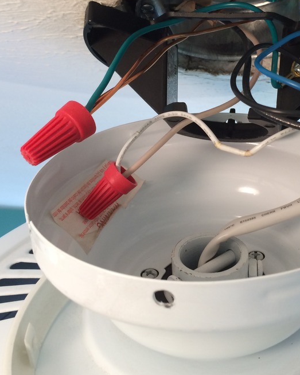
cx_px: 211
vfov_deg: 40.3
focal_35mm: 45
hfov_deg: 33.0
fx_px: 500
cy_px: 108
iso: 80
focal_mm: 4.15
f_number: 2.2
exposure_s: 1/30
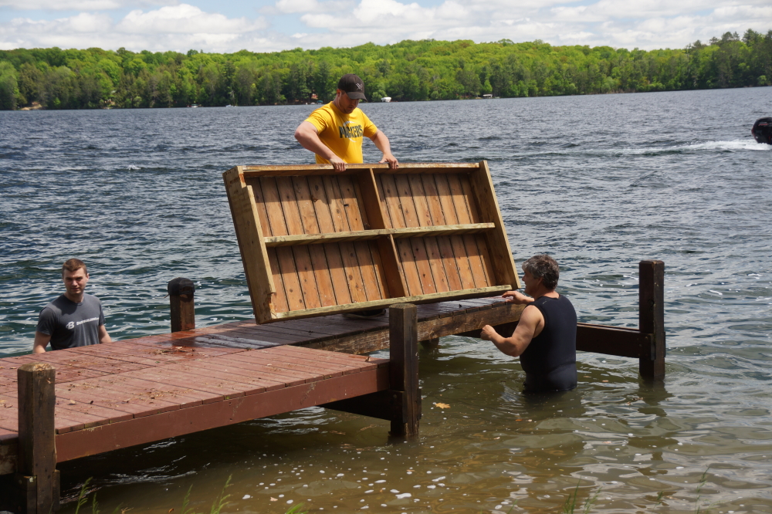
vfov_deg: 20.1
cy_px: 257
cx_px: 386
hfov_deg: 29.9
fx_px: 1447
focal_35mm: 68
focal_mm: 45
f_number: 5.6
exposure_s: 1/125
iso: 100
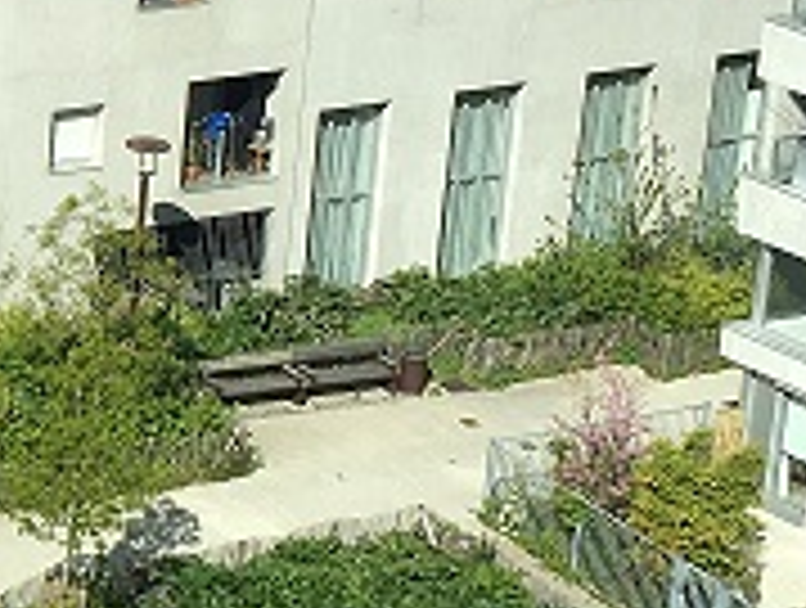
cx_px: -653
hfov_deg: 11.2
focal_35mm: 163
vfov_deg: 9.1
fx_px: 3803
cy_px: 50
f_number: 2.2
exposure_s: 1/1261
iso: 25
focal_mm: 4.15
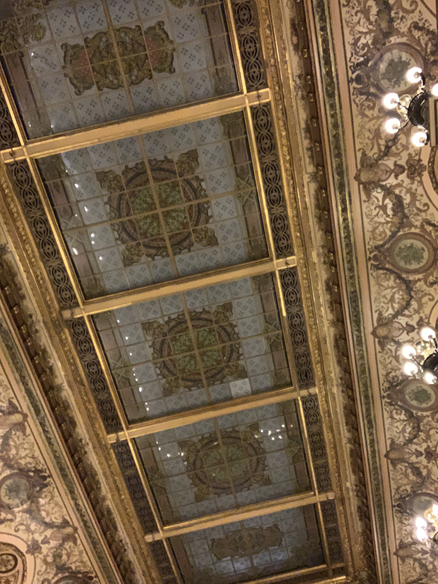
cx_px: 219
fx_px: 540
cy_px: 292
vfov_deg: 56.8
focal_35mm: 32
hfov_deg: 44.2
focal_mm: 2.87
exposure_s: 1/25
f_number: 2.2
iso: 500
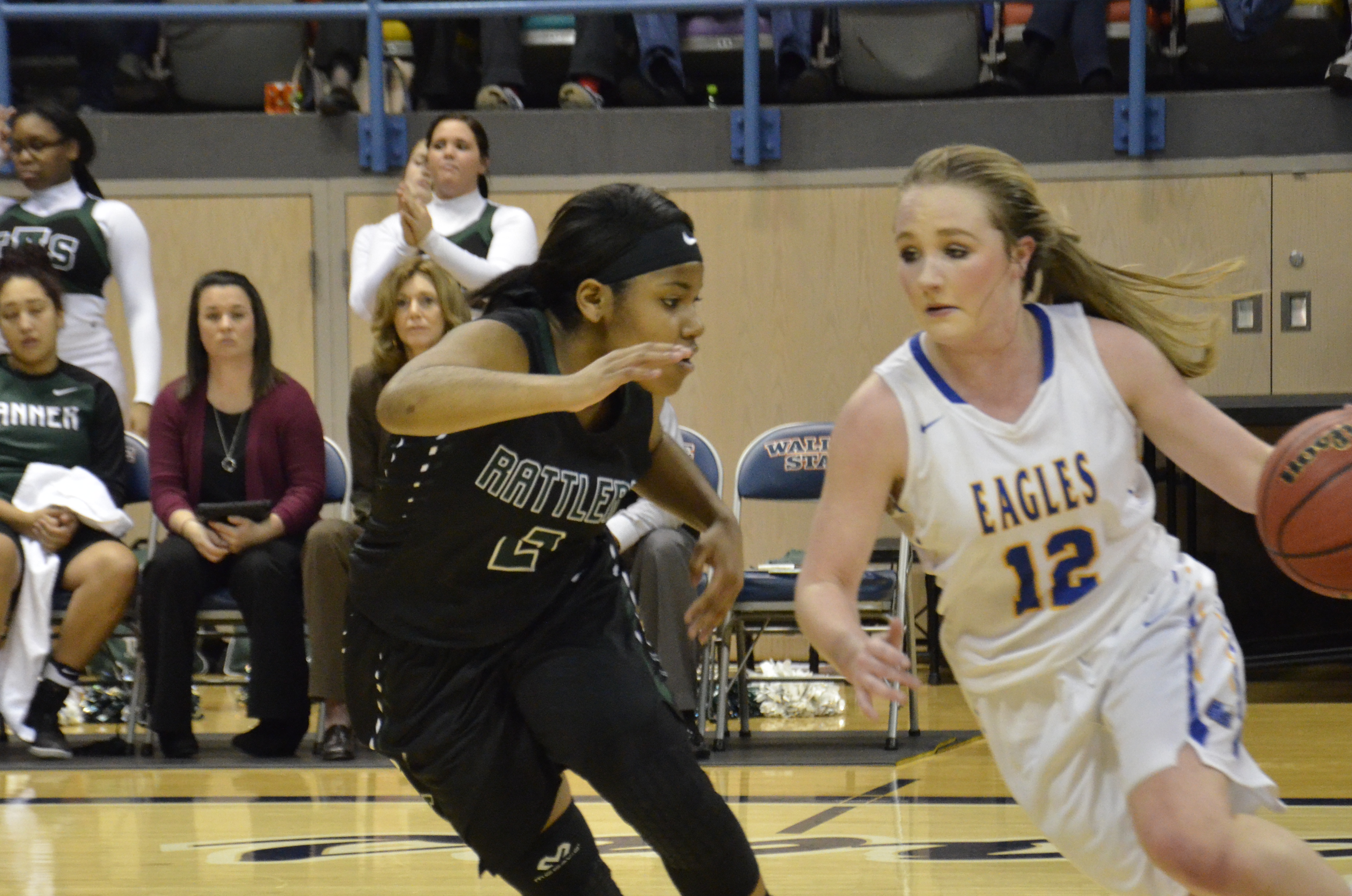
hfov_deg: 9.8
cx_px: 555
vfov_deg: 6.5
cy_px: 576
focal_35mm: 211
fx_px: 7895
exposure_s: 1/400
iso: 4000
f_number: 5.6
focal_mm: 105
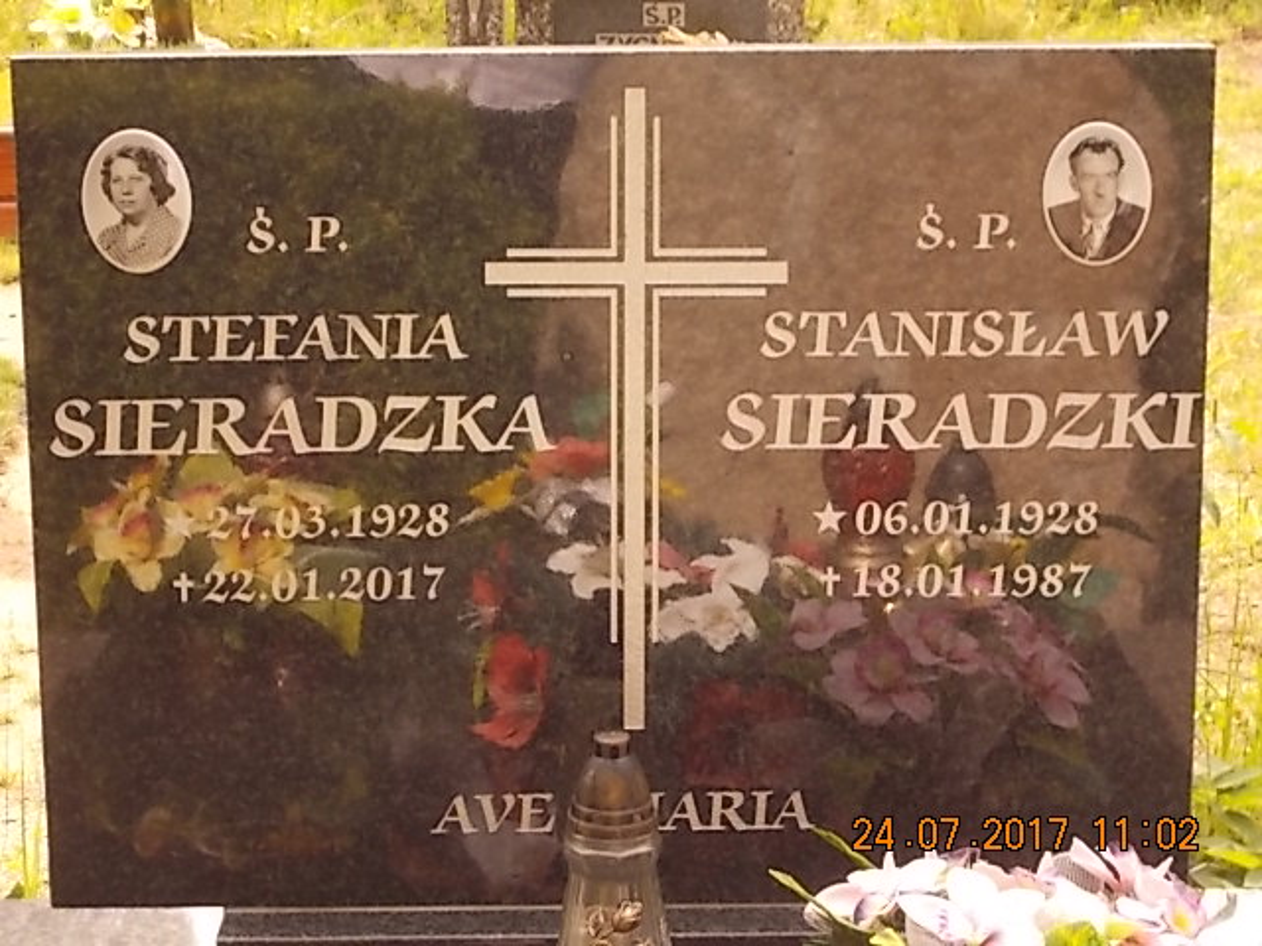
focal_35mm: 86
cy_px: 473
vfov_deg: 17.2
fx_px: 3135
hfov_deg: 22.8
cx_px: 631
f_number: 6.3
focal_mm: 15.4
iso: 125
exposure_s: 1/60
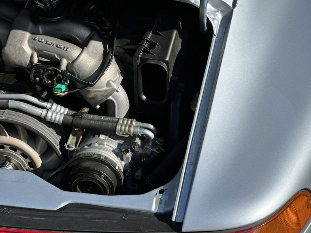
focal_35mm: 77
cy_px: 116
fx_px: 692
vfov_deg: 19.1
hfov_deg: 25.3
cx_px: 156
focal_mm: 9
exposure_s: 1/626
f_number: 2.8
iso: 32
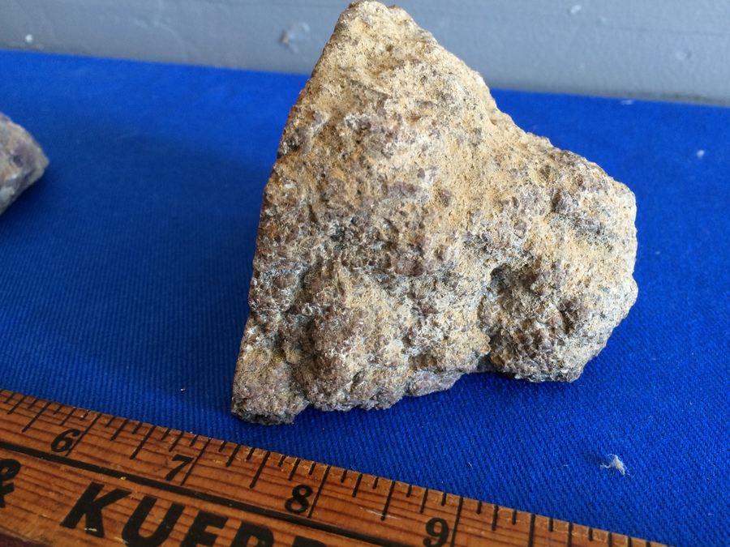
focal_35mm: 29
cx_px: 365
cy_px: 274
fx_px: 612
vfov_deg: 48.2
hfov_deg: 61.7
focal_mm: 4.15
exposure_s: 1/30
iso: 80
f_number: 2.2
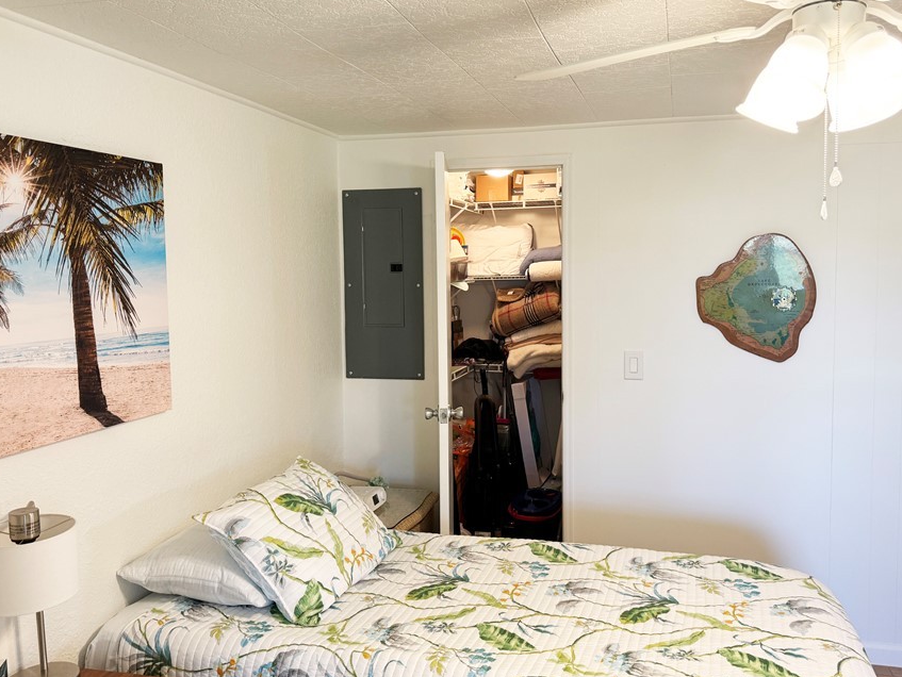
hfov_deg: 61.6
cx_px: 483
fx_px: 756
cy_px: 323
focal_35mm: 29
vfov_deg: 48.2
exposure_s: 1/120
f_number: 1.78
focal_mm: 6.76
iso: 200
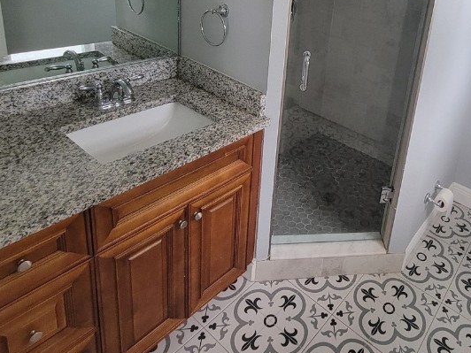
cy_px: 47
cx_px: 367
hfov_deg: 64.1
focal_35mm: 25
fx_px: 340
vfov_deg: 49.9
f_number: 2.2
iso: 400
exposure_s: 1/30
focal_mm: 2.2
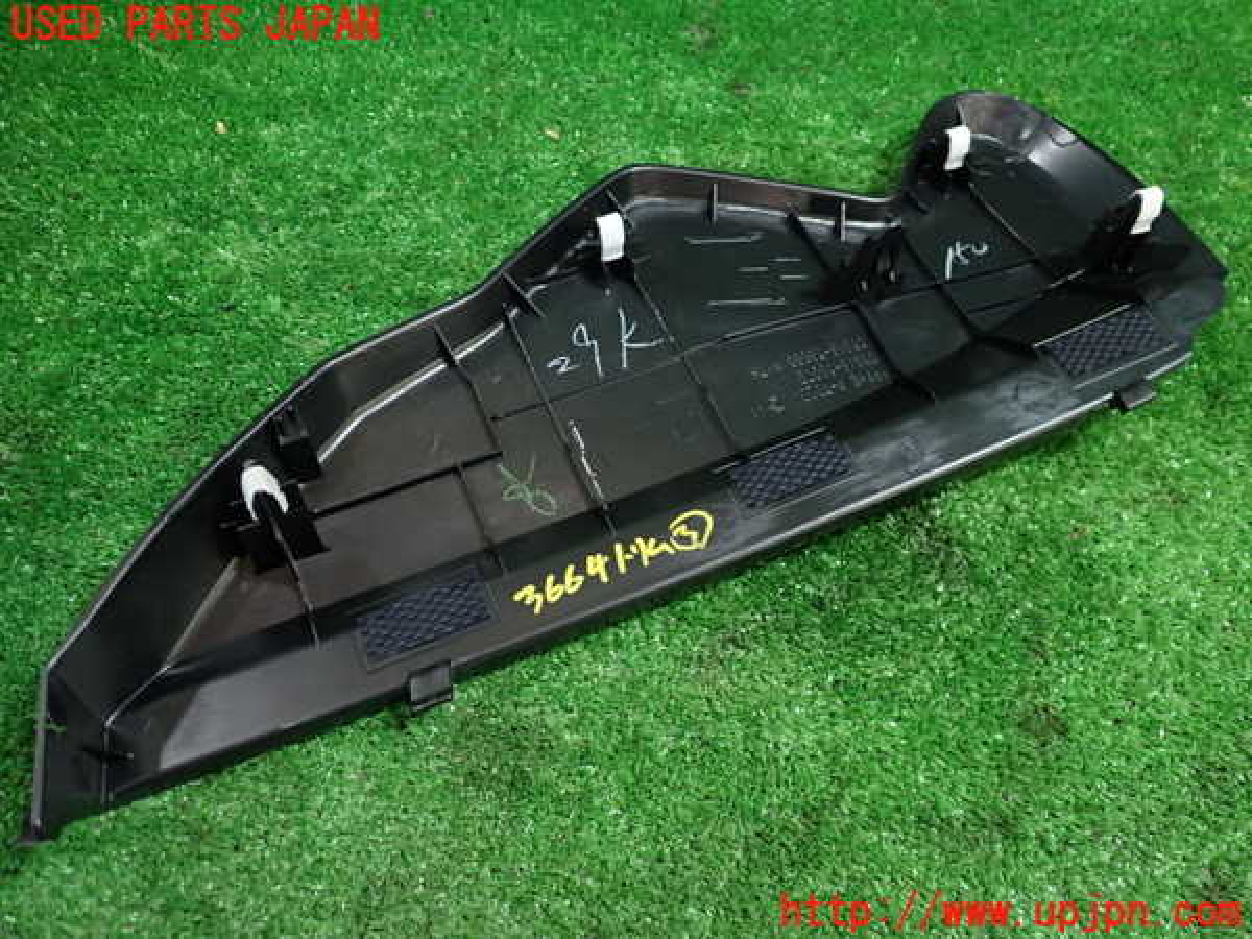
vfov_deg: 46.8
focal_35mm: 30
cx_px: 626
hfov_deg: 60.0
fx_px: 1085
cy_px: 470
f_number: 2.3
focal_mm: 5.4
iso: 320
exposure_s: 1/30
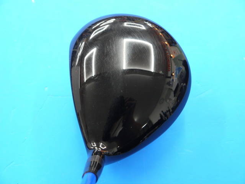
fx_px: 340
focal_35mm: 48
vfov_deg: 30.3
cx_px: 122
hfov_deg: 39.7
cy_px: 92
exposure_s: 1/60
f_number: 4.5
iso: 800
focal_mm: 24
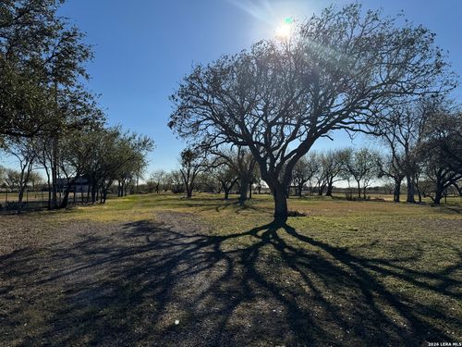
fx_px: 320
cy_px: 174
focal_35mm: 24
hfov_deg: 71.6
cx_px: 231
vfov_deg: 56.8
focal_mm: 6.76
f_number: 1.78
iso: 80
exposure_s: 1/10417
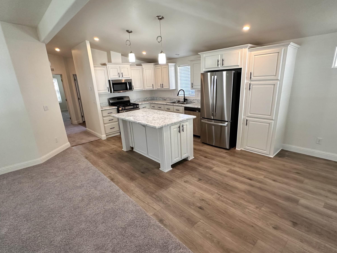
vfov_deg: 71.5
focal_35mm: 18
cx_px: 173
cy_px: 135
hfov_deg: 87.7
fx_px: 175
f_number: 2.2
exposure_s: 1/120
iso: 320
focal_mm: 2.22
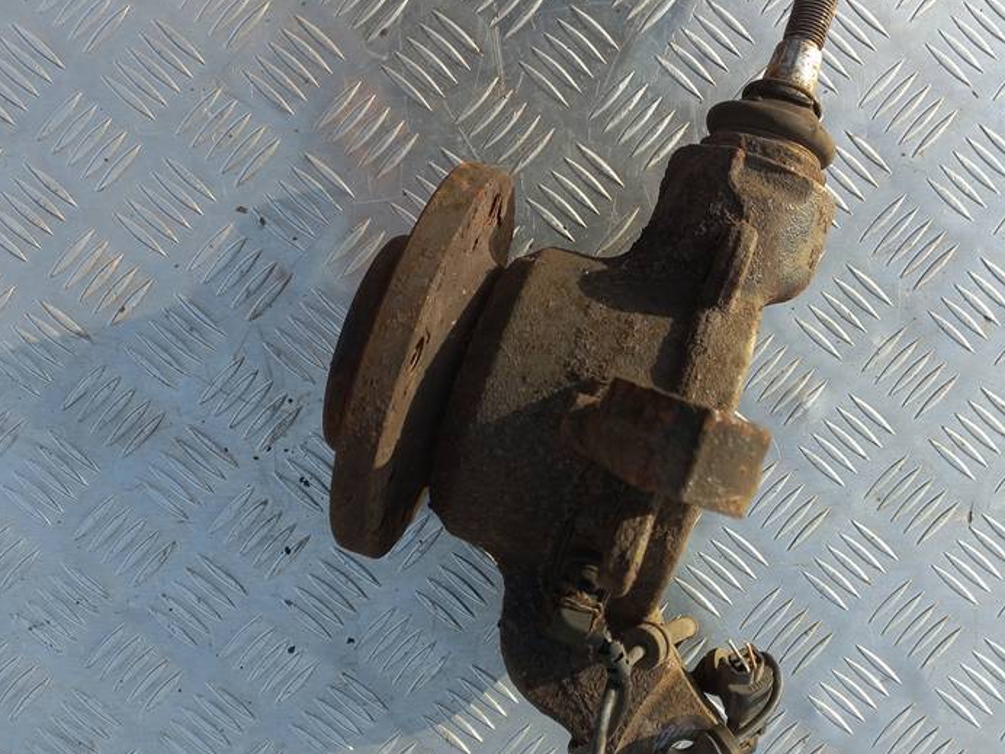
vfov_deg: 38.4
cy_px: 482
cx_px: 577
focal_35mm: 37
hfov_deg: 50.0
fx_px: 1074
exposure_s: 1/270
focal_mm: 4.6
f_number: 1.8
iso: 25
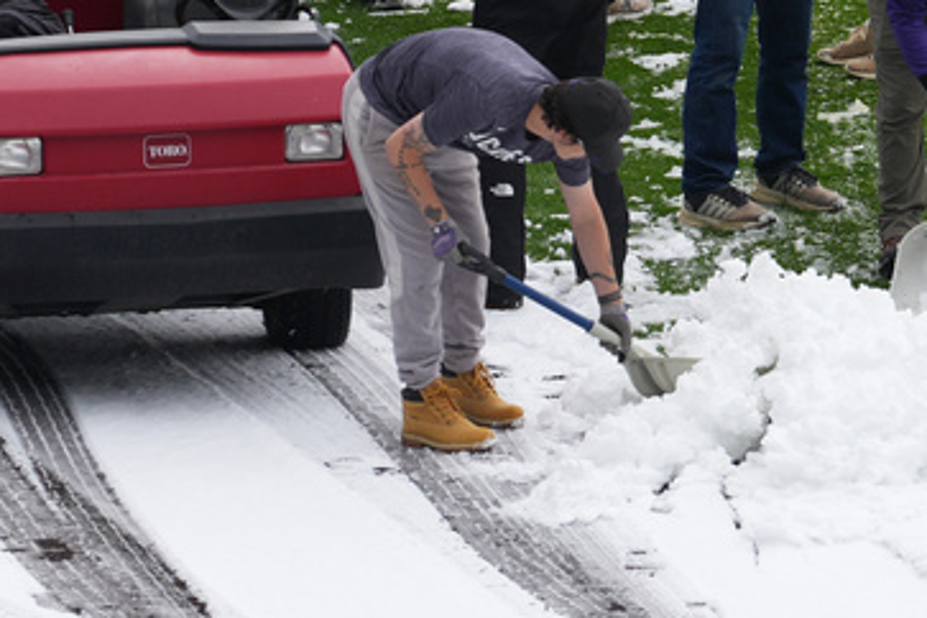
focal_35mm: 669
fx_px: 17225
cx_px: 661
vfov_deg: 2.1
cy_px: -94
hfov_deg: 3.1
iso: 200
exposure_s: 1/2000
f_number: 3.2
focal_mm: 158
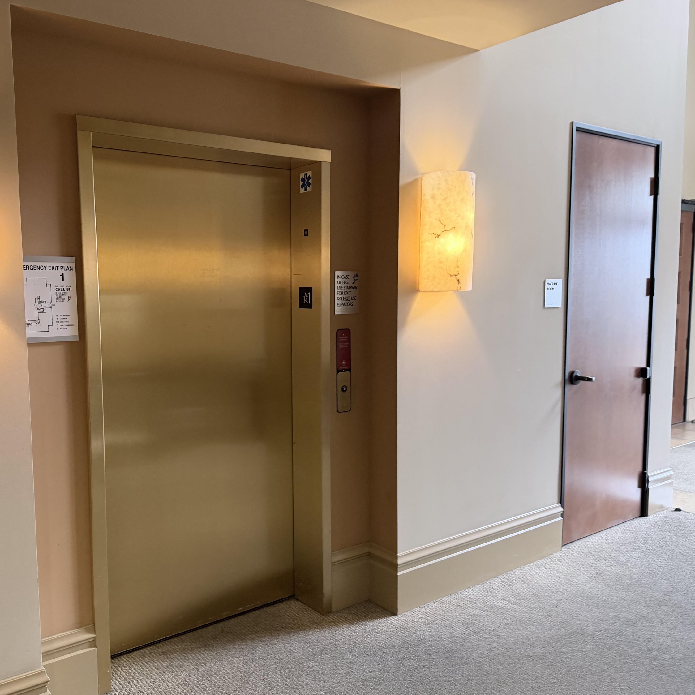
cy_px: 351
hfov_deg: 55.1
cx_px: 267
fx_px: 659
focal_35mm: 29
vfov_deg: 55.6
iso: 200
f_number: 1.78
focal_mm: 6.76
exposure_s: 1/60
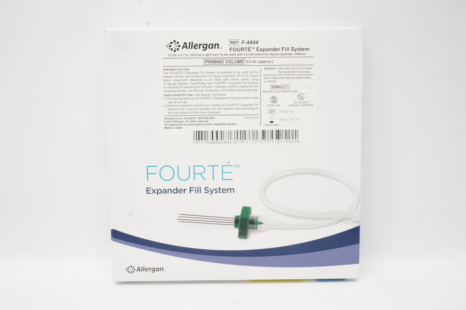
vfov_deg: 36.8
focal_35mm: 36
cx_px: 233
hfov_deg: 53.2
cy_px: 155
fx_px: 465
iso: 1600
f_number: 16
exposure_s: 1/20
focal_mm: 24
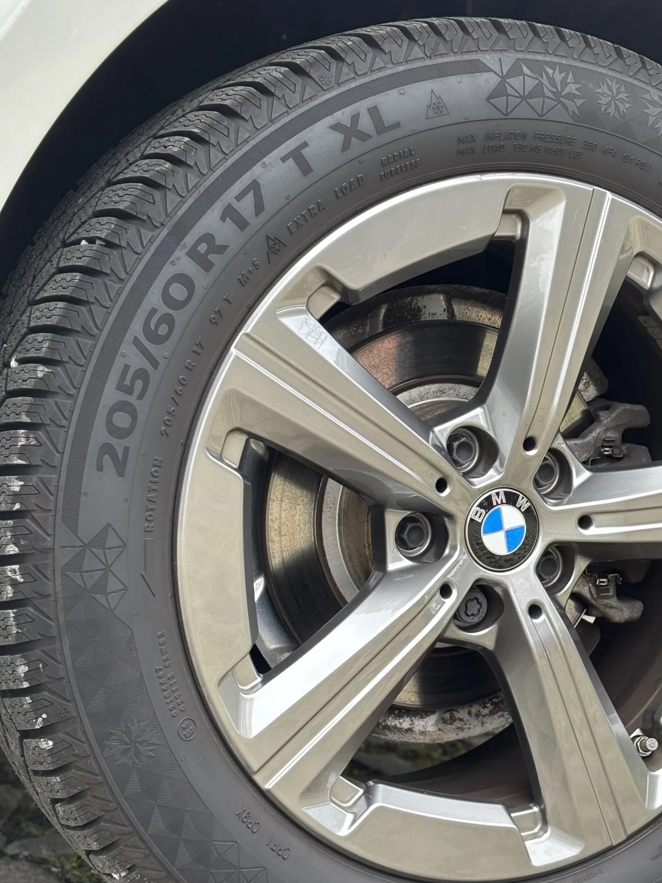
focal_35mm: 70
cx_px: 408
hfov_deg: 21.0
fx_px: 1785
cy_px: 467
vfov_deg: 27.8
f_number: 1.6
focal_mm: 5.96
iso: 32
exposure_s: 1/243
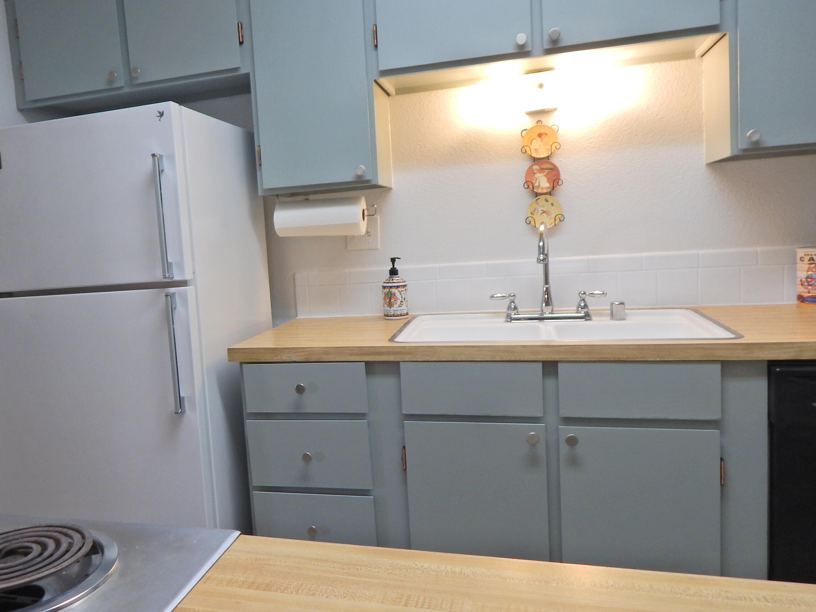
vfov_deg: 48.2
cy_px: 310
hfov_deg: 60.4
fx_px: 684
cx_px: 284
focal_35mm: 29
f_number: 3
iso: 125
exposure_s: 1/40
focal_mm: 4
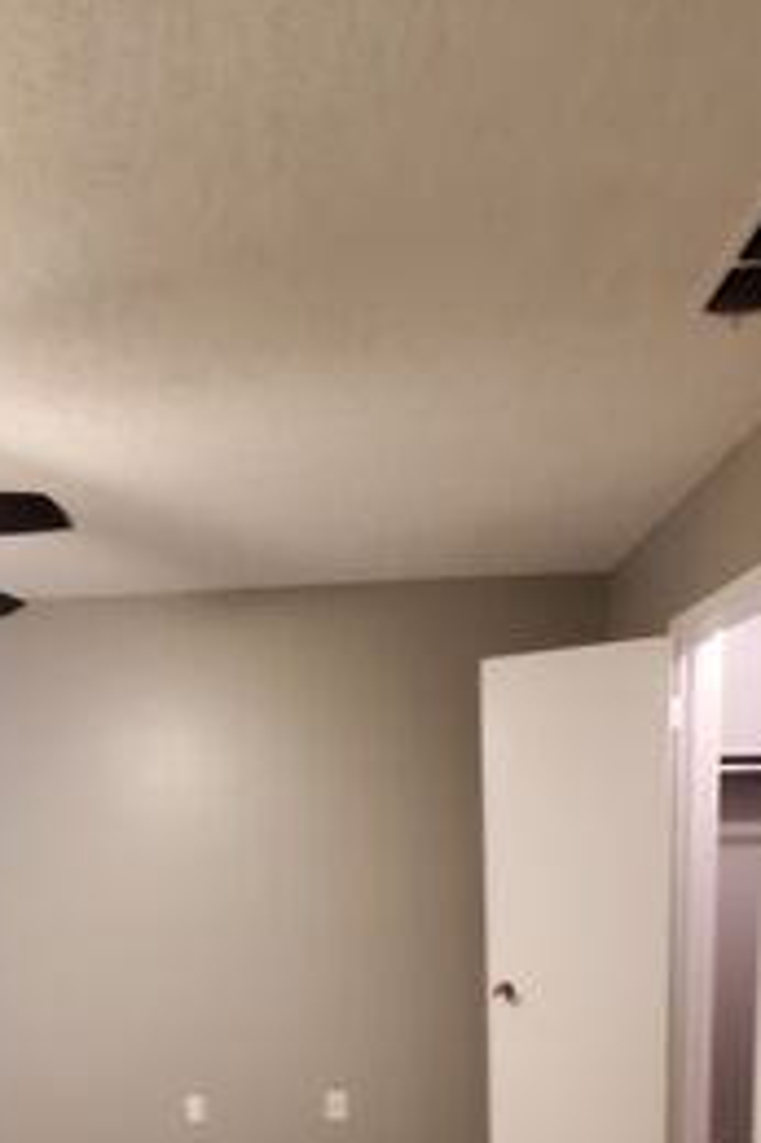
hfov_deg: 51.2
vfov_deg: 64.3
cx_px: 387
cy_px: 936
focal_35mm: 25
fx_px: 794
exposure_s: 1/29
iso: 500
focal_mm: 1.8
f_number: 2.2
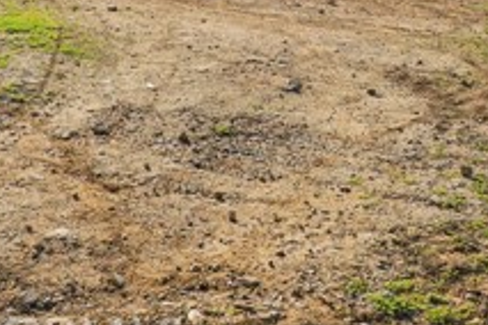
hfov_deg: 31.3
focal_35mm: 63
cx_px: 373
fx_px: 854
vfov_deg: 19.6
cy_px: -118
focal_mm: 21
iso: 320
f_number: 8
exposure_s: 1/4000
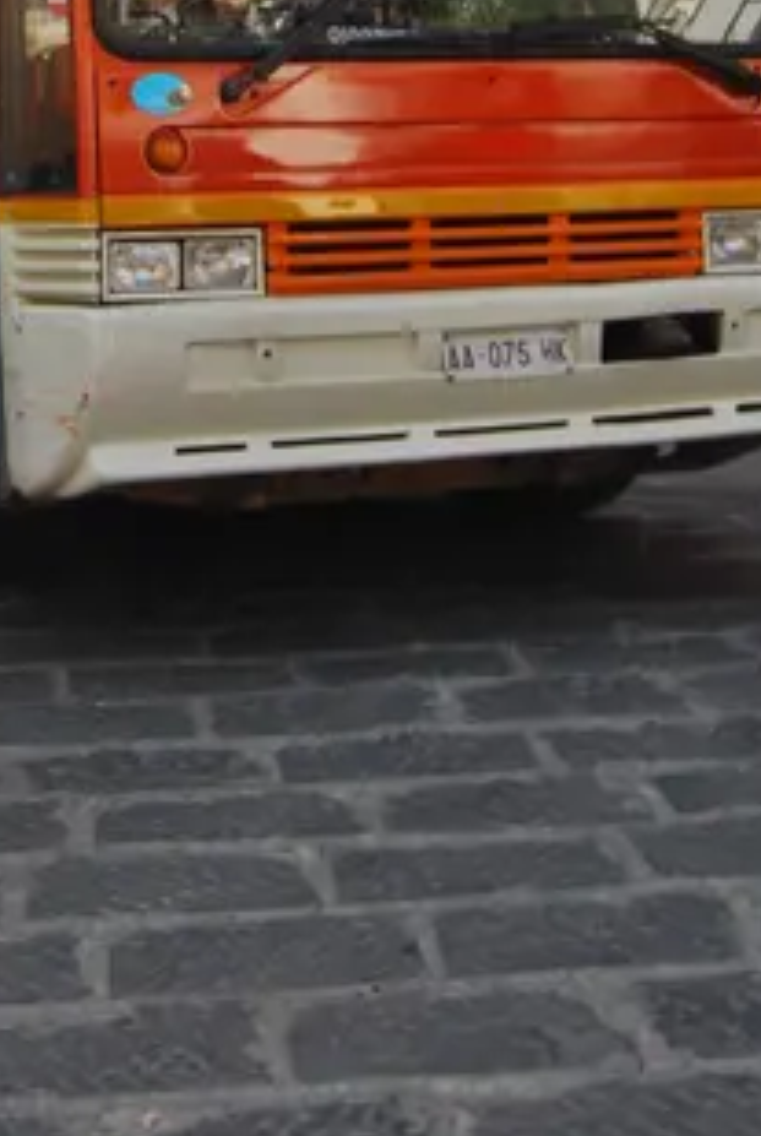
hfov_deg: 19.3
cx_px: 151
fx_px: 2212
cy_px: -199
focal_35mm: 70
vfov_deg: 26.0
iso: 400
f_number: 22
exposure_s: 1/13
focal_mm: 18
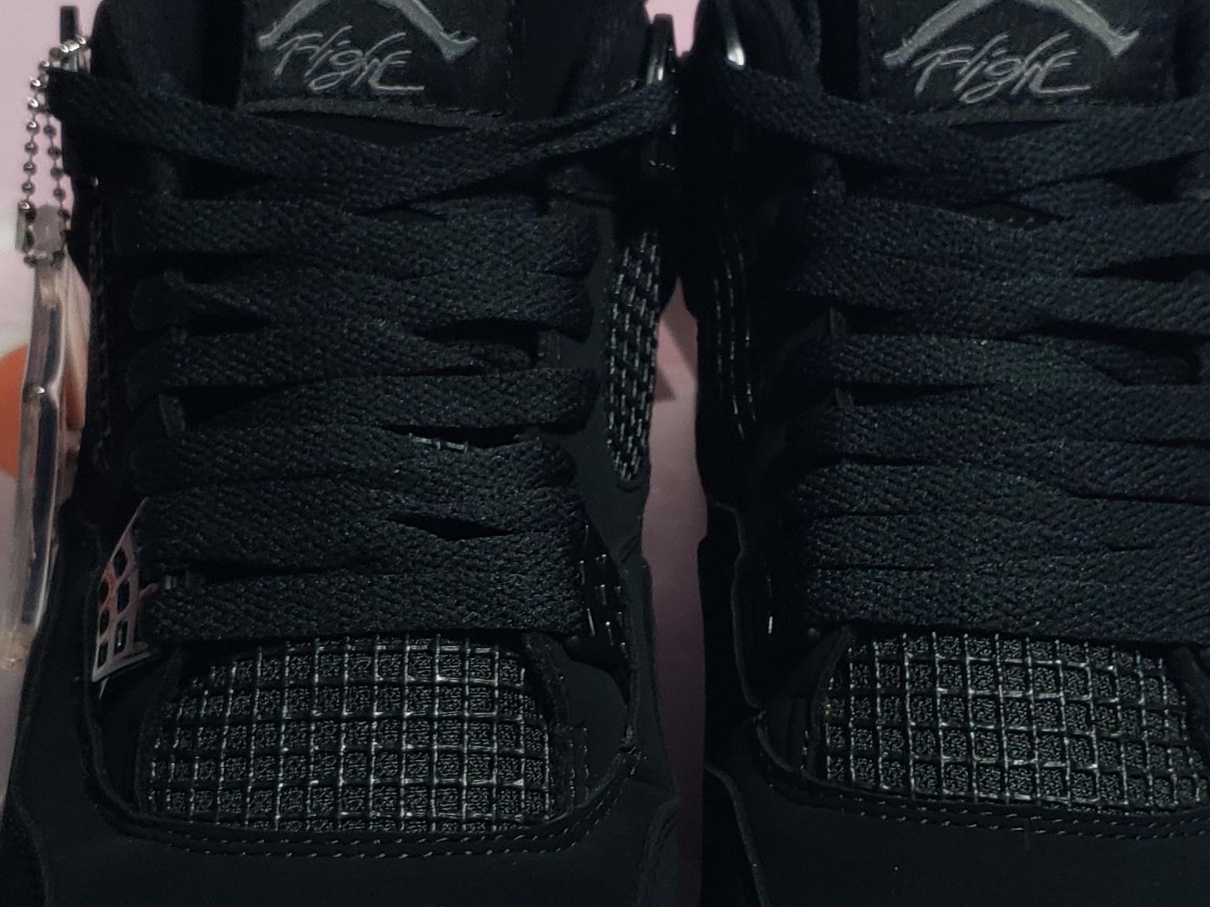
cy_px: 577
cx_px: 674
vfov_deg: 21.9
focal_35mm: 67
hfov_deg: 29.0
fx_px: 2341
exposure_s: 1/373
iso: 50
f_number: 1.5
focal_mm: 4.3
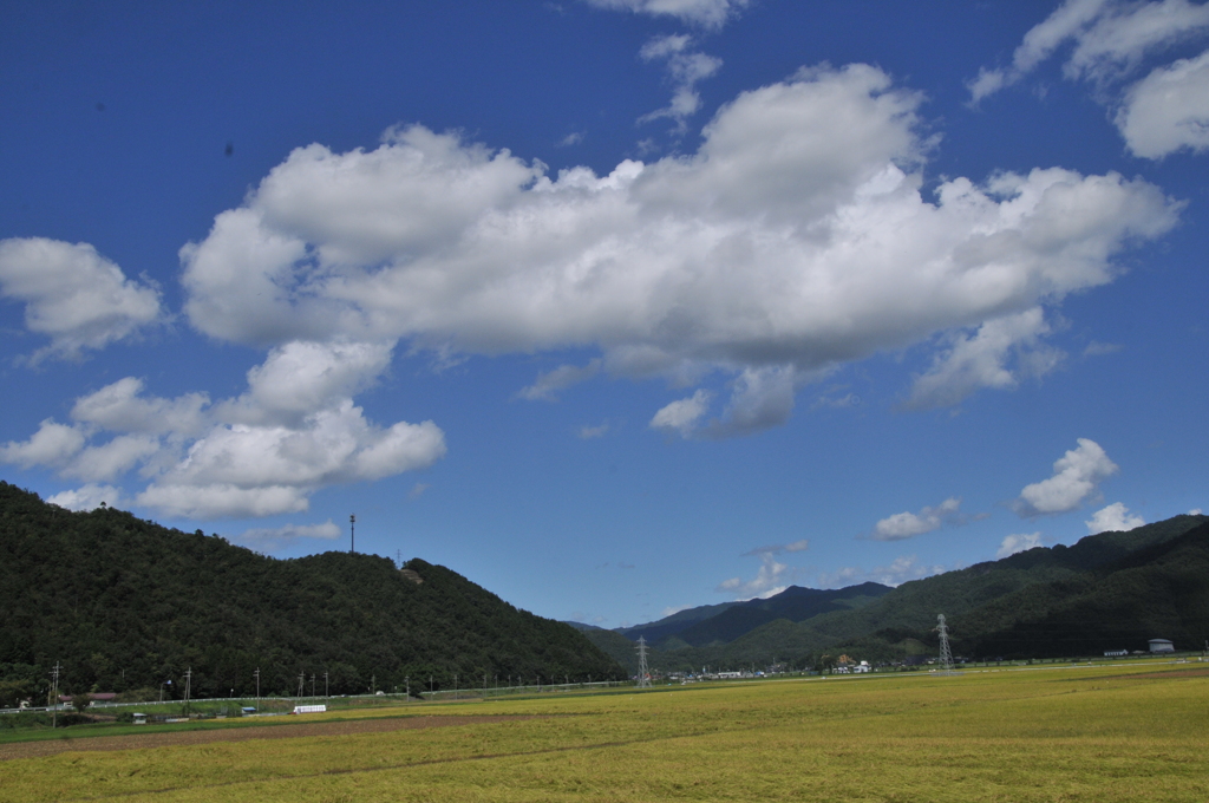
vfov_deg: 39.9
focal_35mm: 33
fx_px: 1107
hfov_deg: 57.3
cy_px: 402
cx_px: 604
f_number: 14
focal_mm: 22
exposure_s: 1/800
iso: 320
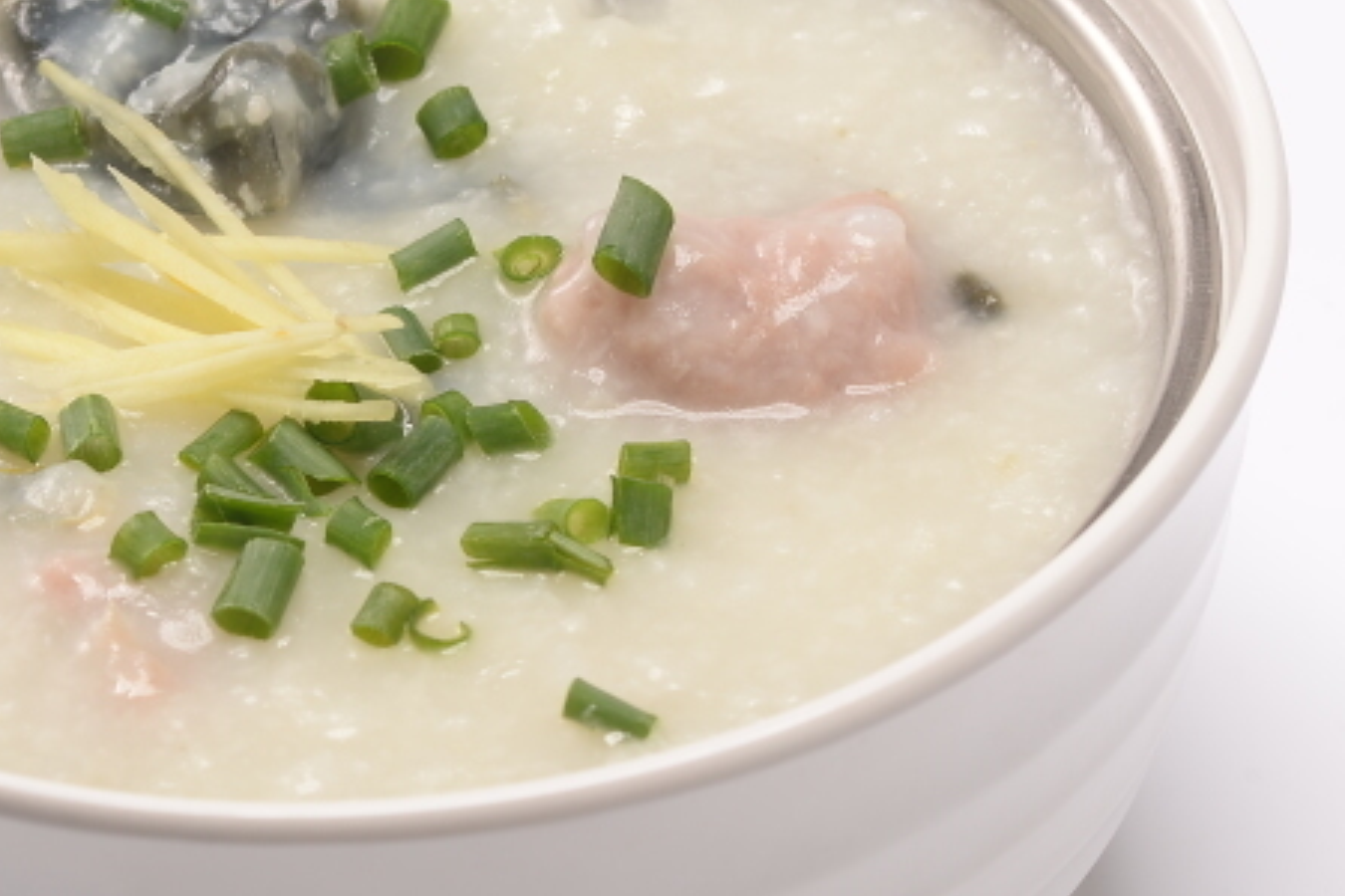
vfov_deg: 5.7
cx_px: 338
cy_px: 485
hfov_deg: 8.6
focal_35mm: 239
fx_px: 8929
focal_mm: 105
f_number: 16
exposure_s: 1/125
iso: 125
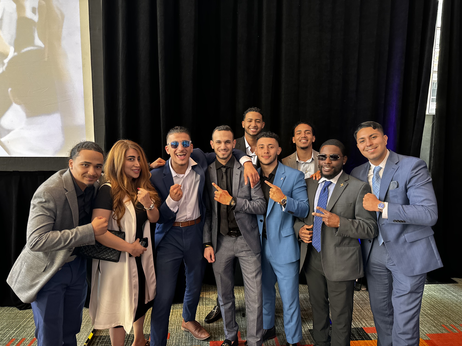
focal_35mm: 24
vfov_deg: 56.8
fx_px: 320
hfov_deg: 71.6
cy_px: 173
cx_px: 231
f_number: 1.78
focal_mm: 6.76
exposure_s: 1/60
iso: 250
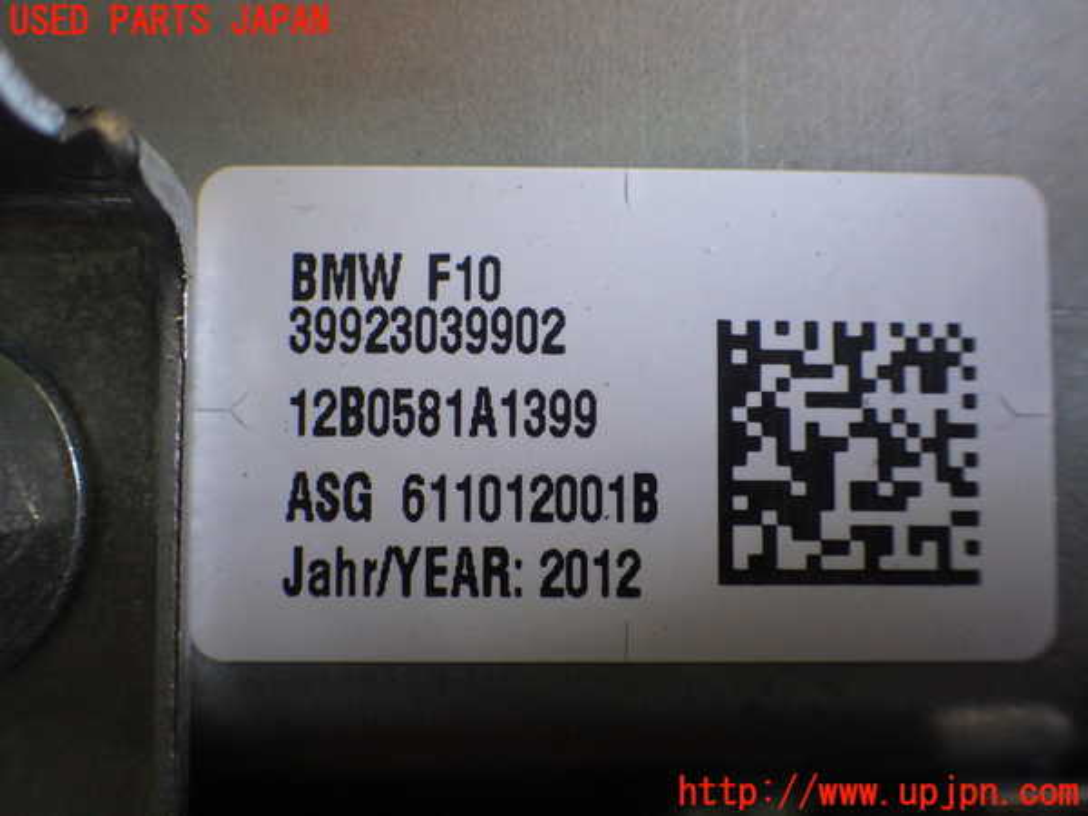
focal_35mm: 31
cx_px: 544
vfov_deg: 45.4
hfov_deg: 58.4
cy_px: 408
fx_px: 974
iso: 640
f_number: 2.3
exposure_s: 1/45
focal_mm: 5.5
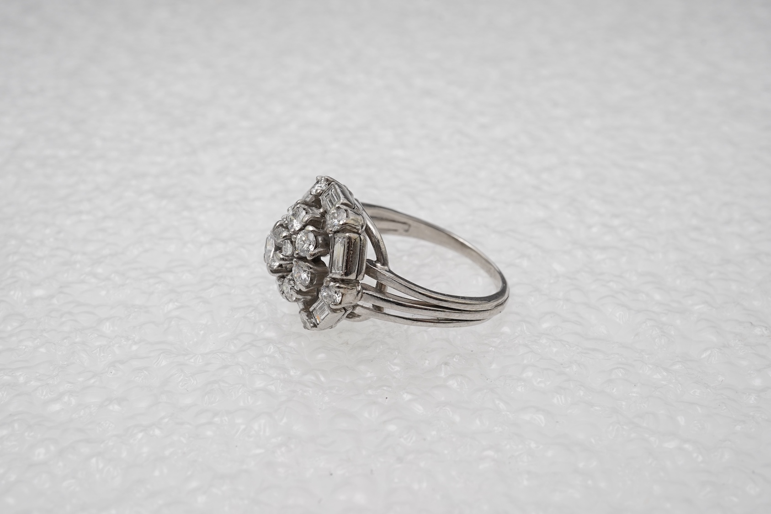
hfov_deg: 43.6
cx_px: 386
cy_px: 257
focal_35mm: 45
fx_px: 964
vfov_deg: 29.9
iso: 400
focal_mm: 30
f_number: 22
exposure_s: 1/125
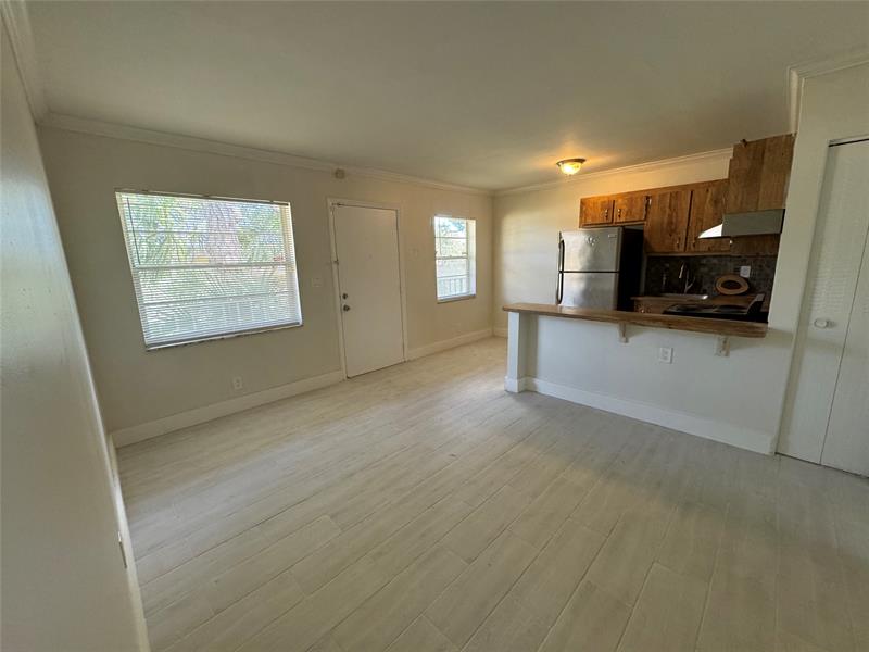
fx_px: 351
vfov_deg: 85.7
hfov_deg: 102.1
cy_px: 326
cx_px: 434
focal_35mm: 14
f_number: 2.2
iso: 250
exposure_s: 1/120
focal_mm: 2.22
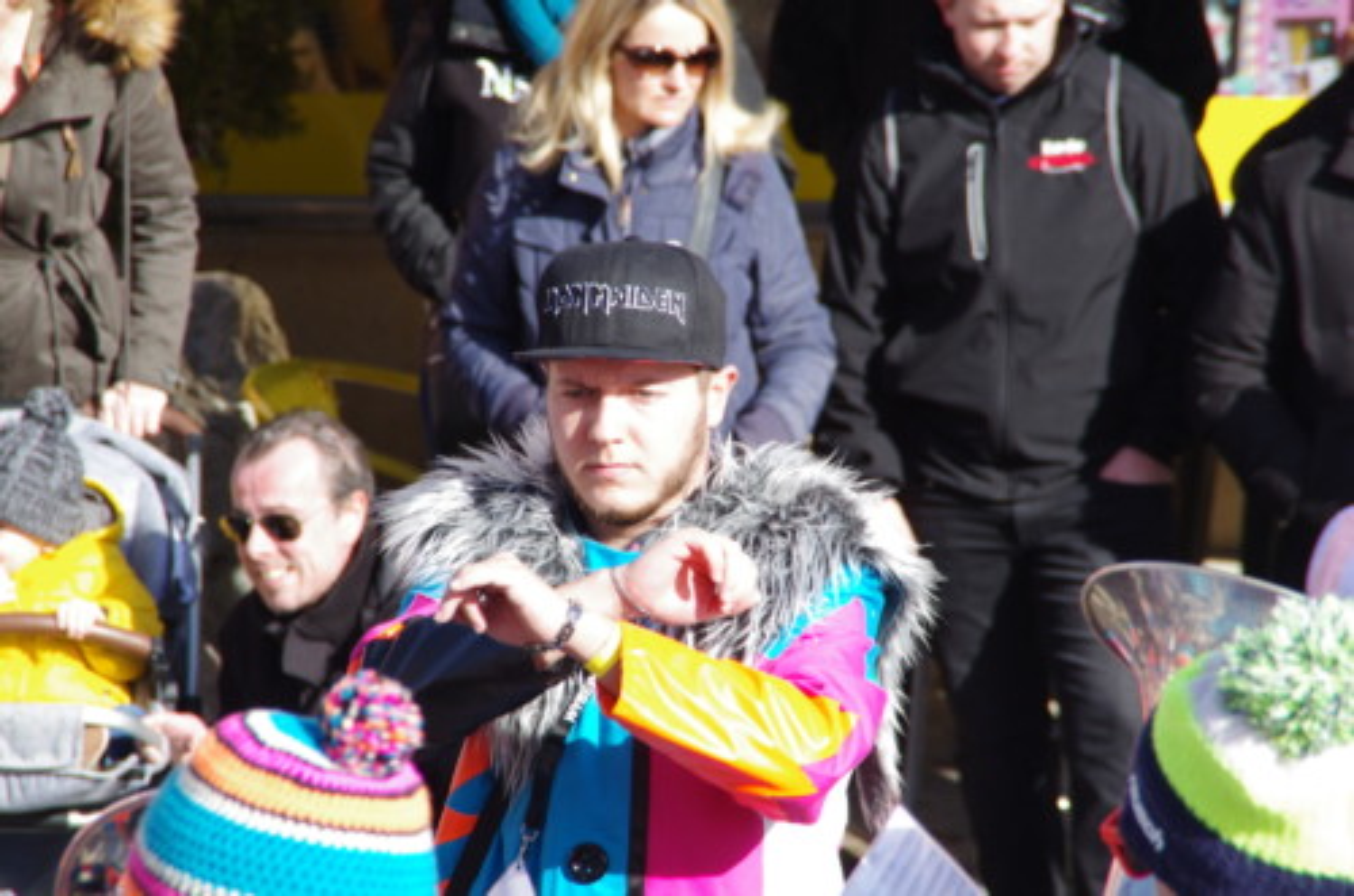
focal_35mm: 300
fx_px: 11258
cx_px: 677
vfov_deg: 4.6
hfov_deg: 6.9
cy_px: 448
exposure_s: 1/250
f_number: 10
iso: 400
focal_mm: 200
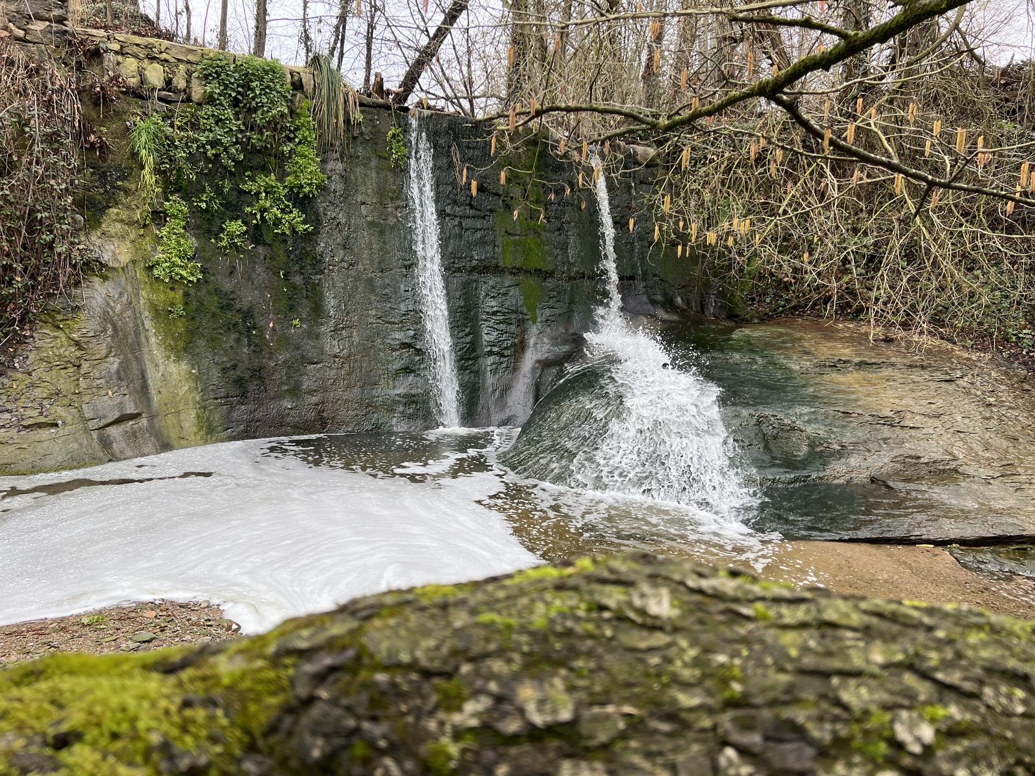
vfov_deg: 53.1
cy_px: 388
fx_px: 777
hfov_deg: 67.3
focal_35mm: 26
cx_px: 518
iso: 50
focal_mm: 5.7
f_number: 1.5
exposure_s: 1/320
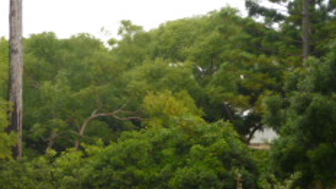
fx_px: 749
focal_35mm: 84
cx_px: 80
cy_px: 147
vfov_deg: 14.4
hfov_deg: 25.0
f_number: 3.1
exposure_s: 1/100
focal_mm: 5
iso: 100
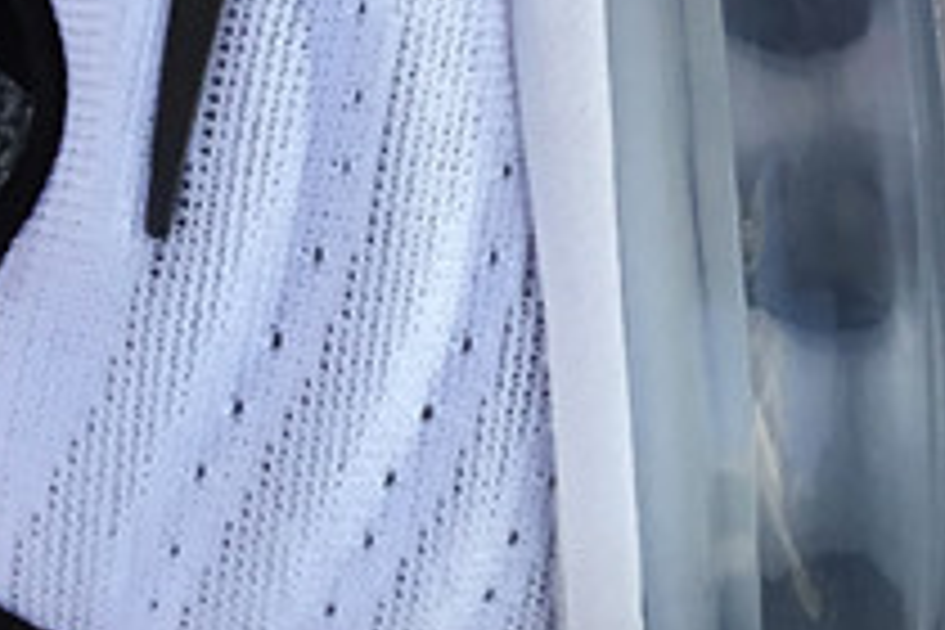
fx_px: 3622
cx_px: 702
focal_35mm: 138
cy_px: -569
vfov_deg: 9.4
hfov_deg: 14.8
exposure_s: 1/341
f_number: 2.4
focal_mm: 3.3
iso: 25
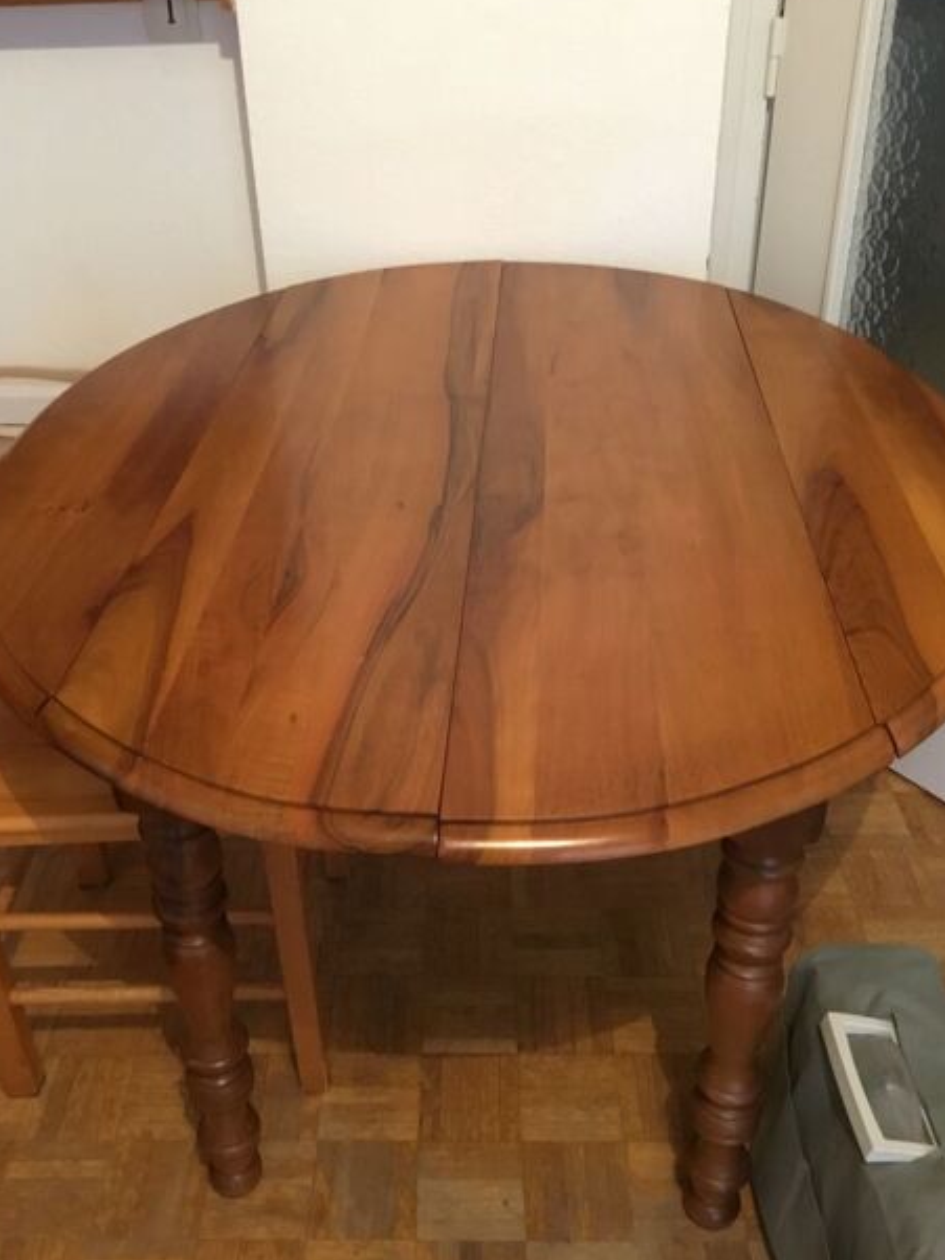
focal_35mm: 33
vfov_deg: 55.3
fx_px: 1201
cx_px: 450
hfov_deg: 42.9
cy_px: 606
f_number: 2.4
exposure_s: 1/17
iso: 400
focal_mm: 3.3
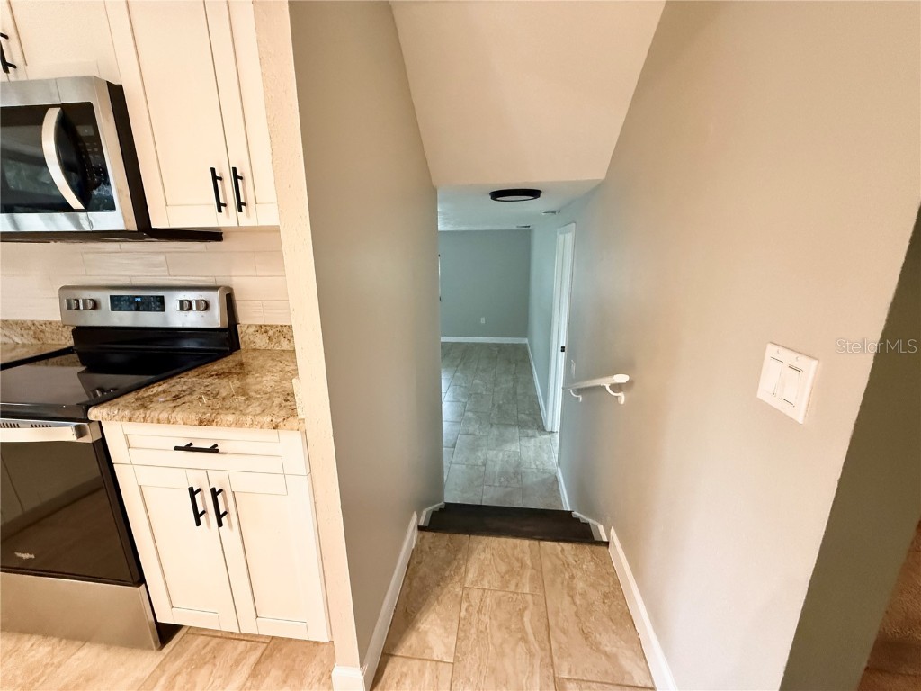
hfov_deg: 102.1
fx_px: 372
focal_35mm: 14
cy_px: 346
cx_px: 460
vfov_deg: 85.7
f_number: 2.2
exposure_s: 1/60
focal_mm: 2.22
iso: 640
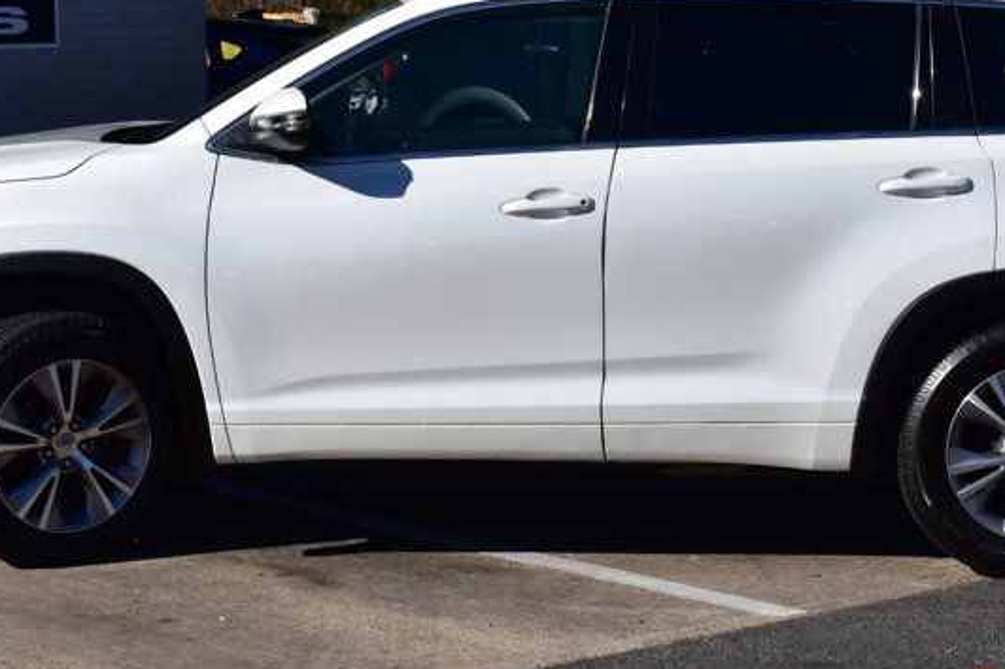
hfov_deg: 19.6
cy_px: 215
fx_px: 2901
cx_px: 474
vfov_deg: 13.1
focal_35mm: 104
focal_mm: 36
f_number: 11
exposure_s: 1/500
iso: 200
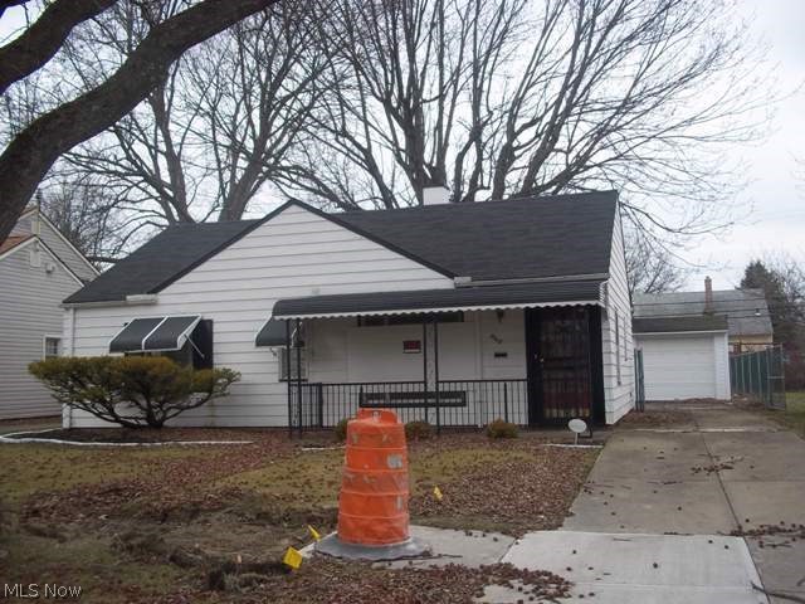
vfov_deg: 39.7
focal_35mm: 36
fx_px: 837
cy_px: 302
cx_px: 402
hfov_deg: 51.4
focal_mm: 6.5
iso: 80
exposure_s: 1/500
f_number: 3.1
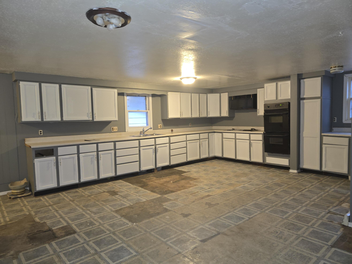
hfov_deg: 73.9
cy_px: 132
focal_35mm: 23
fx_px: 234
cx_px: 176
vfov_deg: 58.9
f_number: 1.7
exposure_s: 1/12
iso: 160
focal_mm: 6.3
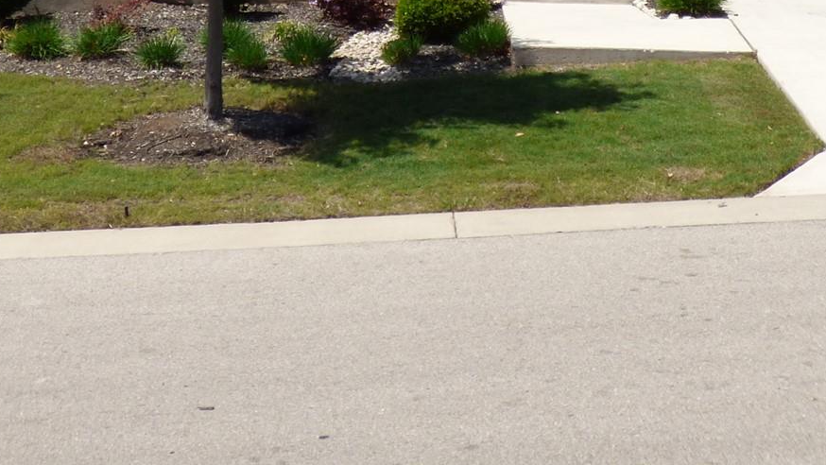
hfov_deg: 28.6
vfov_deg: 15.6
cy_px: -132
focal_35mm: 74
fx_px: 1621
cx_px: 470
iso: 100
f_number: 3.2
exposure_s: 1/1300
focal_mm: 5.04
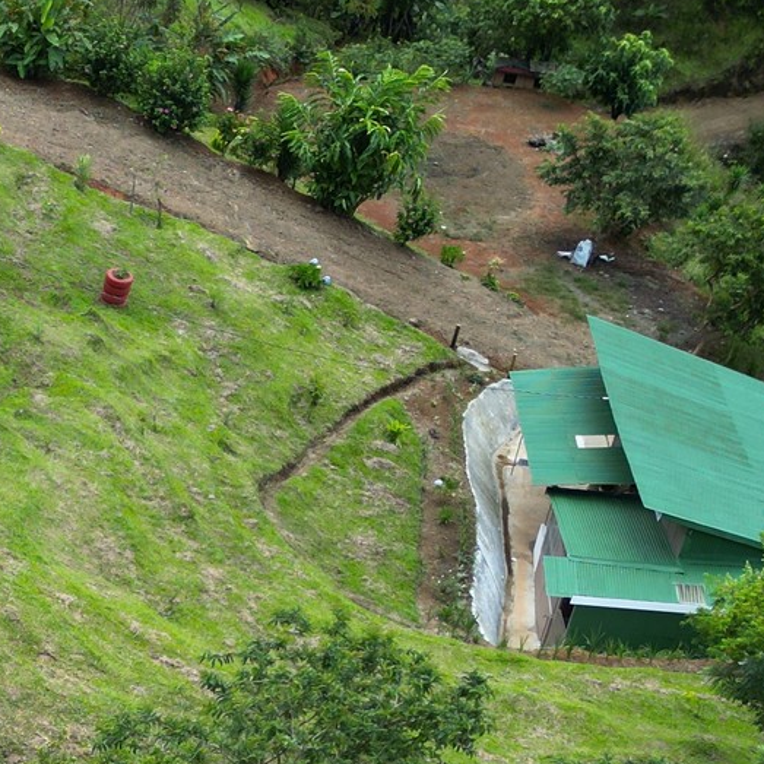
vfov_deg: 19.4
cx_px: -221
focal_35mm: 83
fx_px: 2073
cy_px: 971
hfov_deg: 19.3
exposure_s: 1/725
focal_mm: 6.72
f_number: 1.7
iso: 100
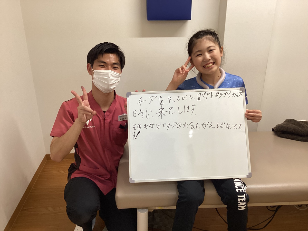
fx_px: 276
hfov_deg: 58.4
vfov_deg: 45.4
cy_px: 116
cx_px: 154
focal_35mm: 31
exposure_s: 1/50
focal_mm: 3.3
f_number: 2.4
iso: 125
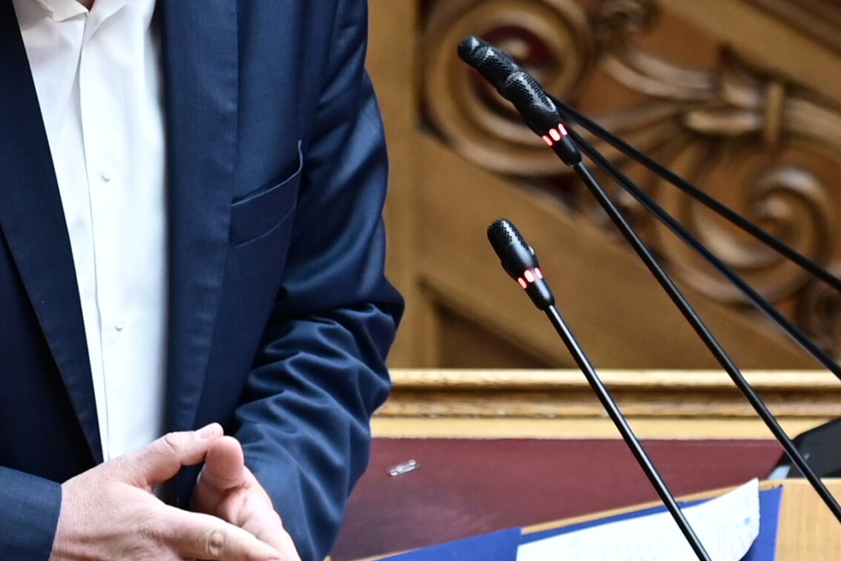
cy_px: 97
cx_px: 255
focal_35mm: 542
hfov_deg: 3.8
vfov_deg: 2.5
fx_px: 12661
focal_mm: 160
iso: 500
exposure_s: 1/160
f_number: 3.2
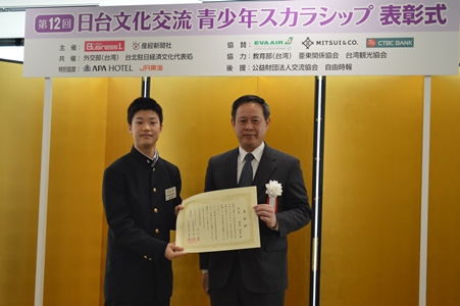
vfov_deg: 21.5
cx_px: 230
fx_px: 804
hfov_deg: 31.9
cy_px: 153
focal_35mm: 63
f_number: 5.3
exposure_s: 1/40
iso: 400
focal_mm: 42
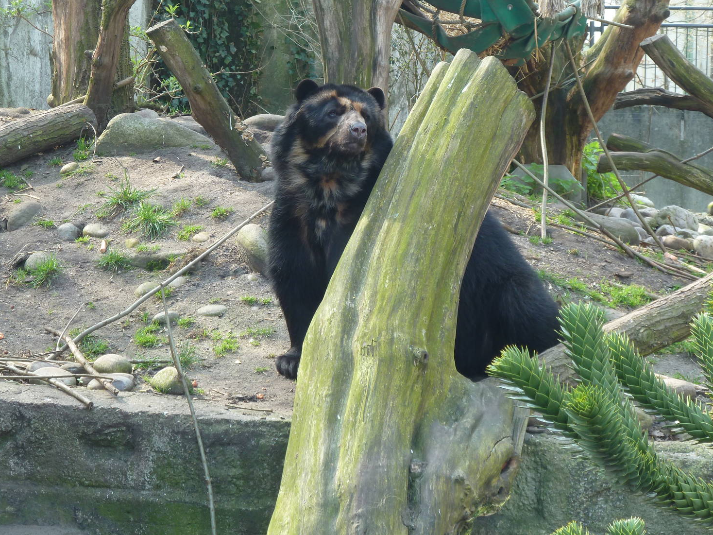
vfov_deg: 12.2
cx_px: 383
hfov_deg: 16.3
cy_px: 259
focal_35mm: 121
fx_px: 2492
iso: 100
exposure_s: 1/50
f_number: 4.4
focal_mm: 18.2
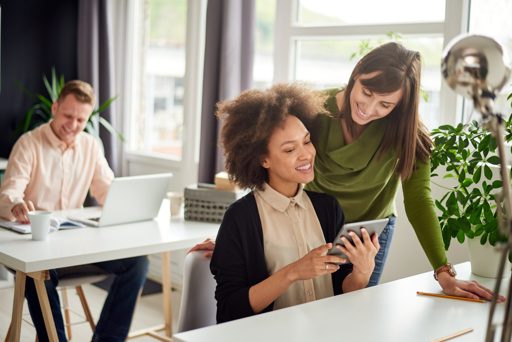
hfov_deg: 39.6
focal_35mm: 50
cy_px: 171
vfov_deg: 27.0
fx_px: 711
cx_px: 256
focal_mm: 50
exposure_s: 1/250
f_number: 2
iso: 160
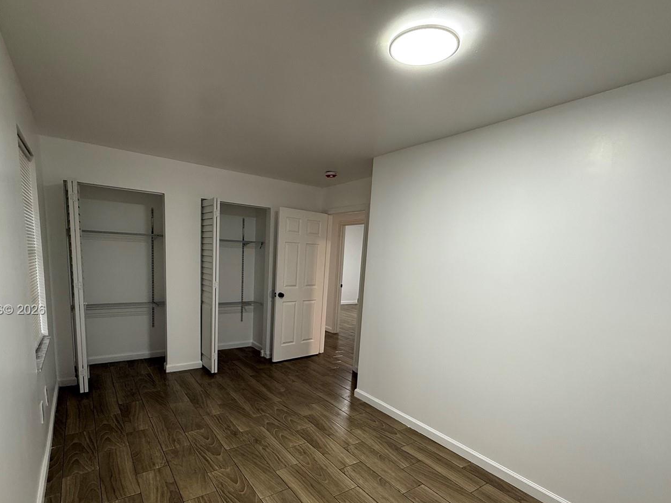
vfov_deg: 70.6
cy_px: 311
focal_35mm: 18
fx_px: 349
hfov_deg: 87.6
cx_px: 309
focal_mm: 2.22
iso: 200
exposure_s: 1/60
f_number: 2.2
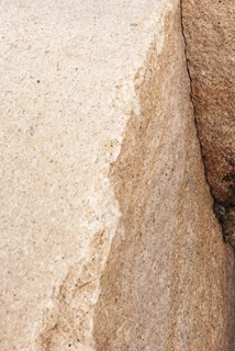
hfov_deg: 15.1
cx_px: 200
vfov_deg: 22.4
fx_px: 879
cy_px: 92
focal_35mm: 90
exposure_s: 1/125
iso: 320
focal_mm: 24
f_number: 5.6
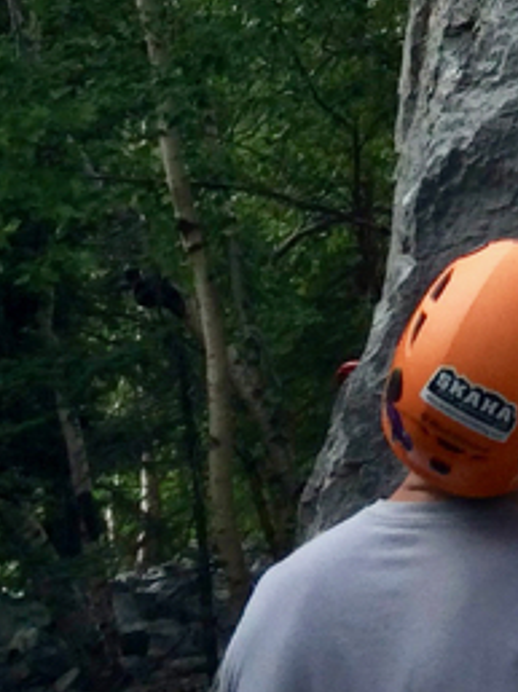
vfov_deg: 12.4
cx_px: 1079
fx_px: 2878
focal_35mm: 144
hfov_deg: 9.5
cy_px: -617
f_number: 2.2
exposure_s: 1/1244
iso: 32
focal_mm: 4.15
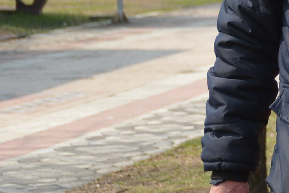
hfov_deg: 6.5
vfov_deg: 4.3
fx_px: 2547
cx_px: 299
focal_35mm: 317
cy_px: 67
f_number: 5
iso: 400
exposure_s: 1/1250
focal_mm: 52
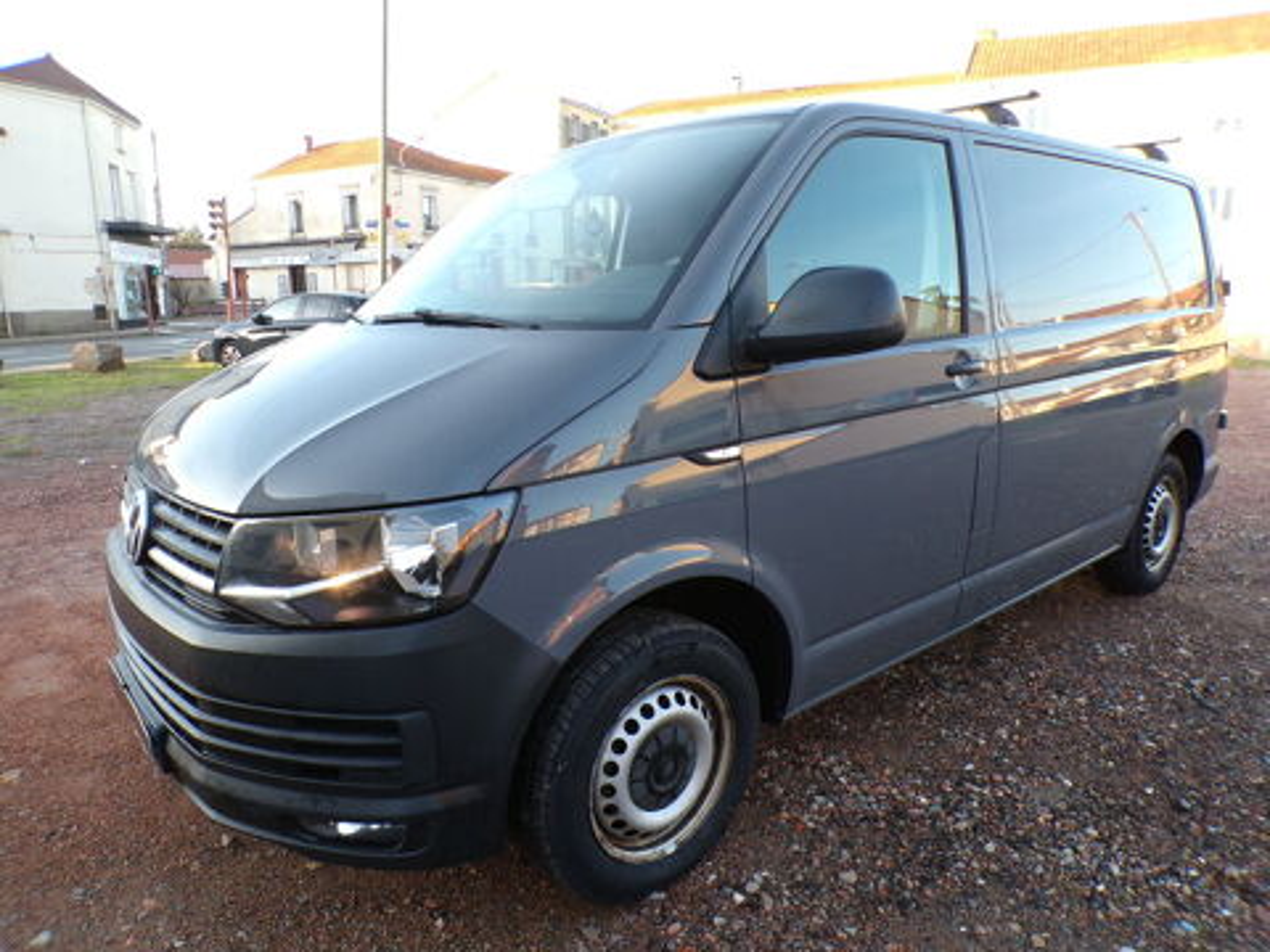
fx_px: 881
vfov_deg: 56.8
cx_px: 635
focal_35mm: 24
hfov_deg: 71.6
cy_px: 476
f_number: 4.4
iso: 100
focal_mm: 4.3
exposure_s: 1/38
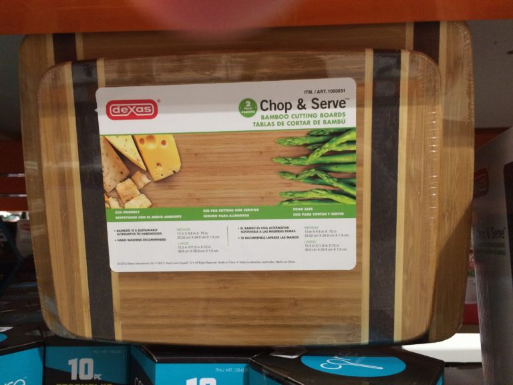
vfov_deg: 48.2
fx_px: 430
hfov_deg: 61.7
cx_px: 256
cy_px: 192
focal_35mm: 29
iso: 250
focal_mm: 4.15
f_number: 2.2
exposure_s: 1/30
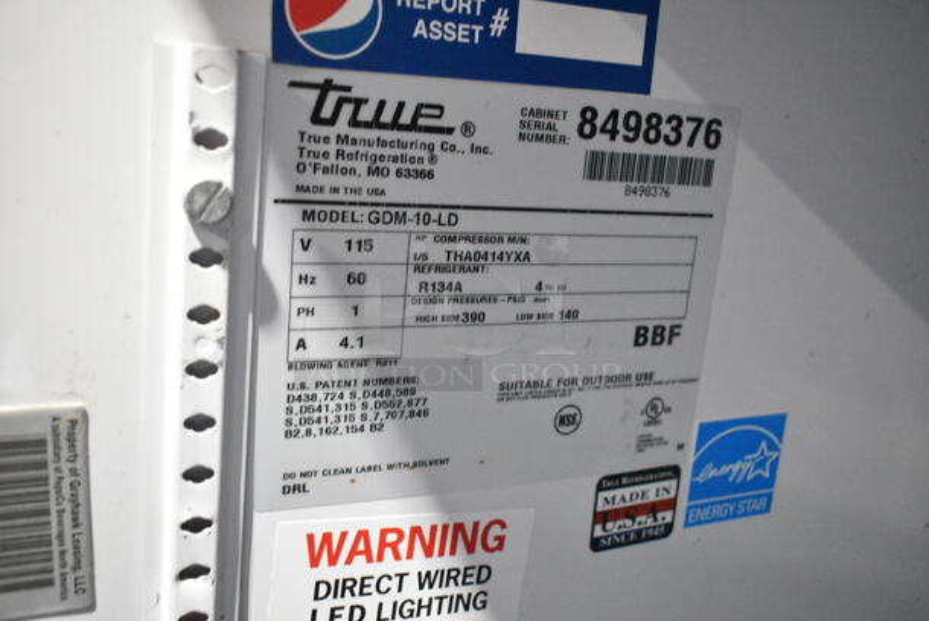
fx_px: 852
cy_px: 310
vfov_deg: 40.1
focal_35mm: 33
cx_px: 464
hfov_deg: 57.2
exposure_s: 1/160
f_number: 5
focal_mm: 22
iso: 6400
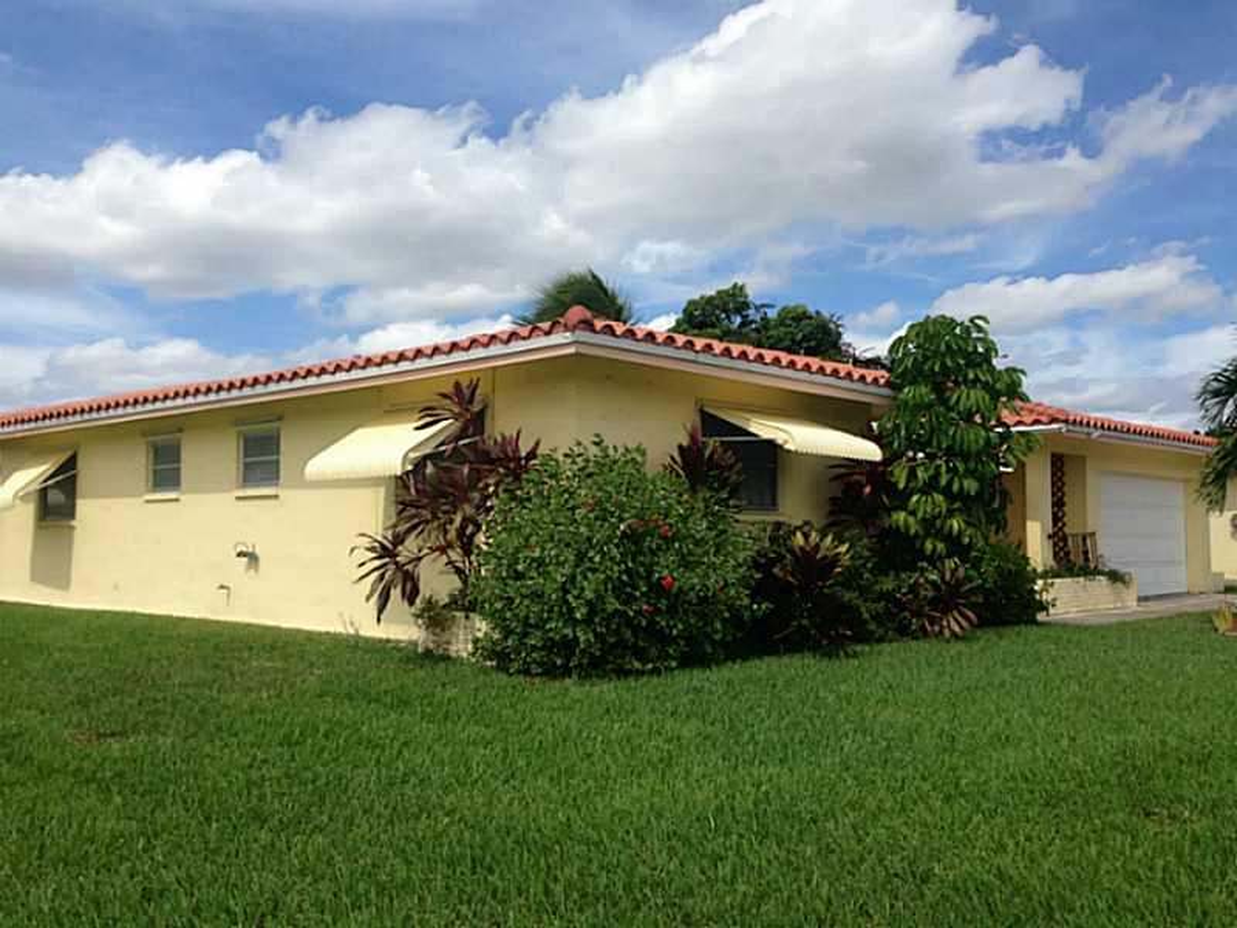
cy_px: 464
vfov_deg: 42.9
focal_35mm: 33
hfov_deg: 55.4
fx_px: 1179
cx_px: 618
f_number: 2.4
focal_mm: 4.12
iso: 50
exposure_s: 1/1869
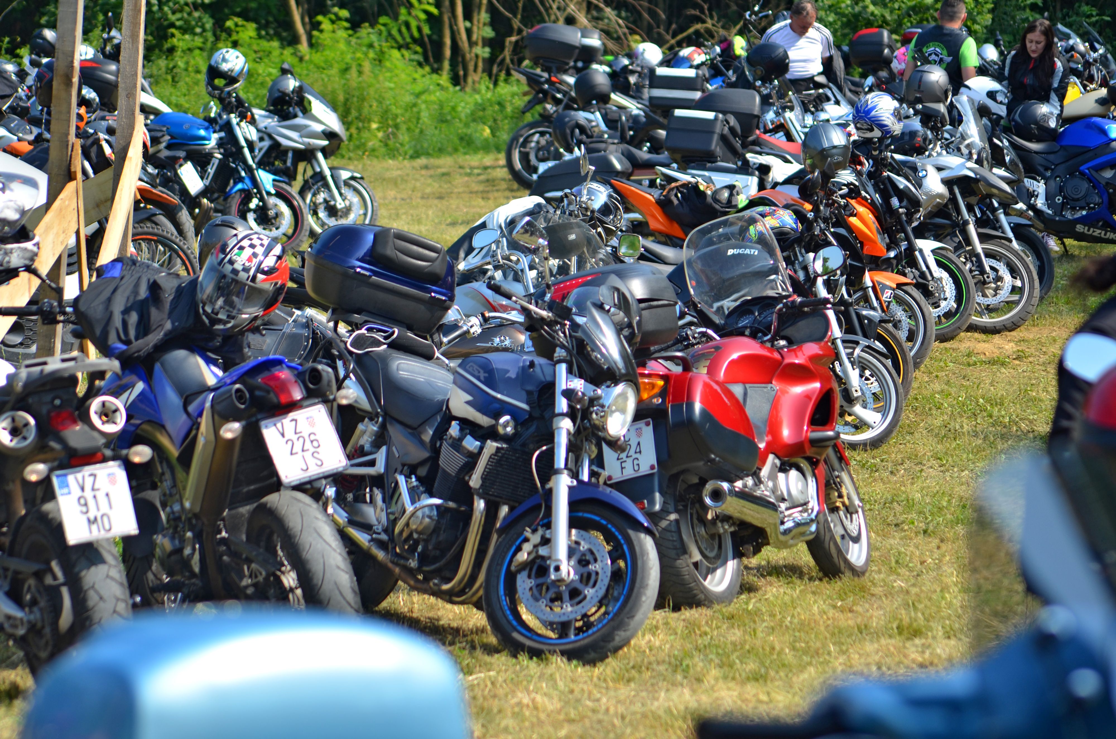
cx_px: 558
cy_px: 370
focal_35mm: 165
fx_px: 5104
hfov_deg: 12.5
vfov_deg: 8.3
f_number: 4
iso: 100
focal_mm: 110
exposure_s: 1/640
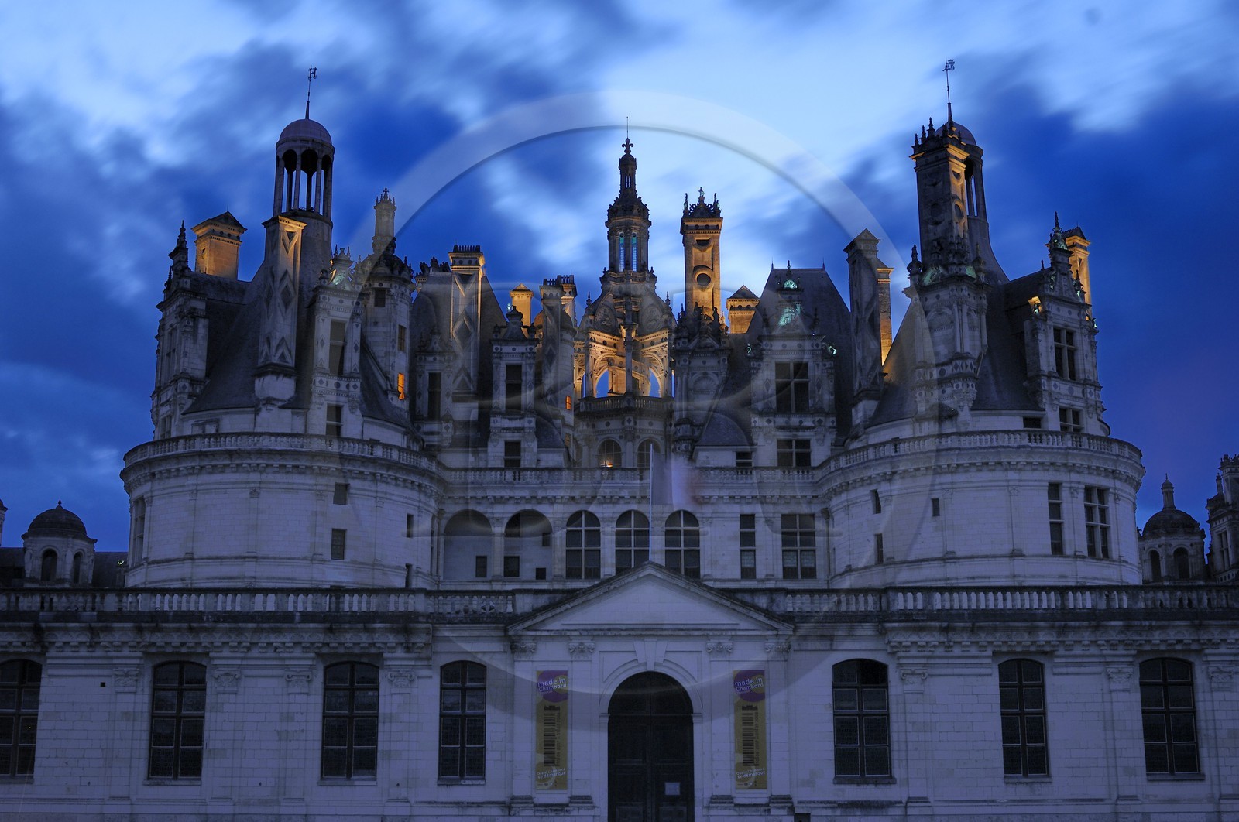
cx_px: 620
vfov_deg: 31.8
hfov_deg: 46.5
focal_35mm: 42
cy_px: 411
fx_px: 1443
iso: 100
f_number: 6.3
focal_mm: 28
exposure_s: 4.5
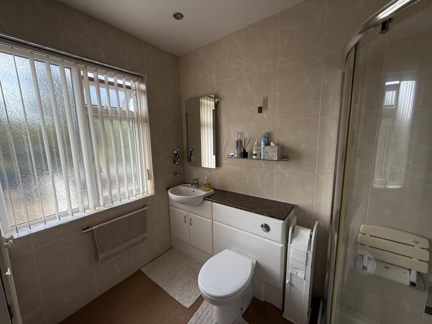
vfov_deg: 85.7
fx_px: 175
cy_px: 162
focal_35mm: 14
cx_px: 216
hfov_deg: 102.1
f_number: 2.2
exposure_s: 1/99
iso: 40
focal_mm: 2.22
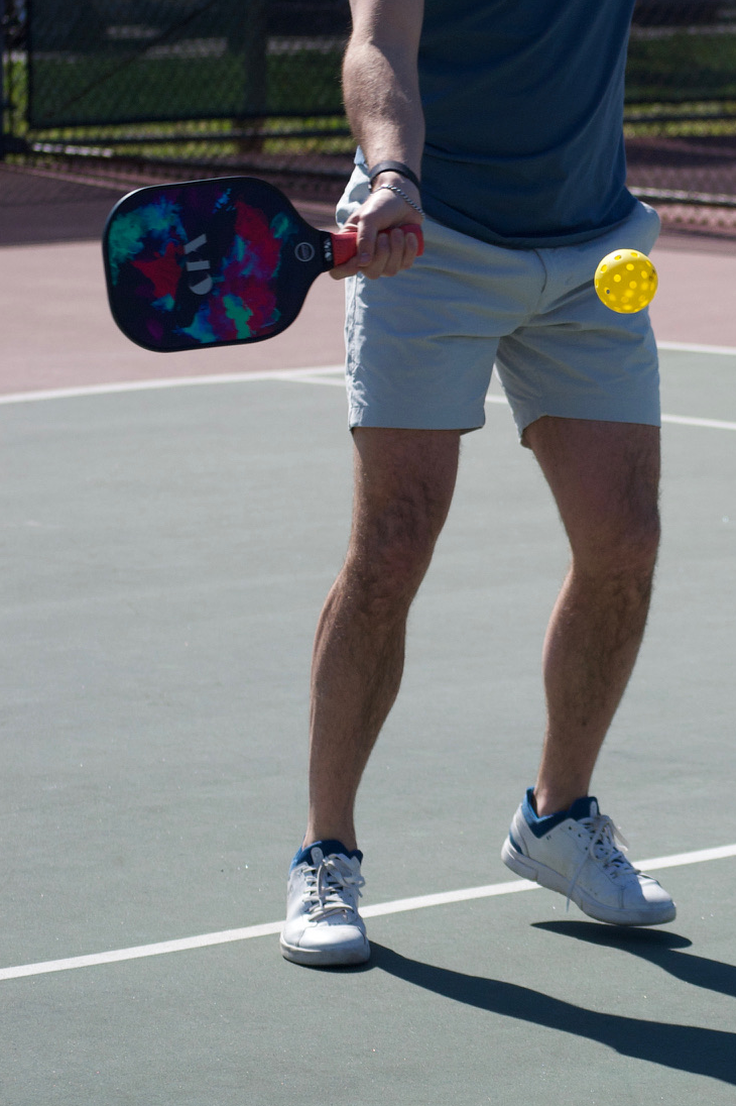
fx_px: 6292
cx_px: 749
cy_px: 360
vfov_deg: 10.0
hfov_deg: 6.7
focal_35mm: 205
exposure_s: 1/1600
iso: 200
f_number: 4.5
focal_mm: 65
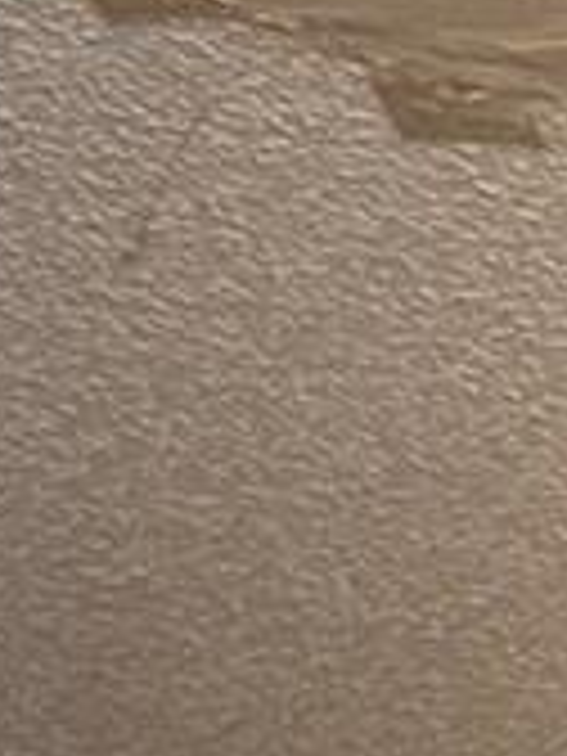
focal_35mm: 171
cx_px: 1454
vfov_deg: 11.5
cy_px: 616
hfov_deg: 7.9
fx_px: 3735
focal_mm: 6.76
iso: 2000
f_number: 1.78
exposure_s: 1/5
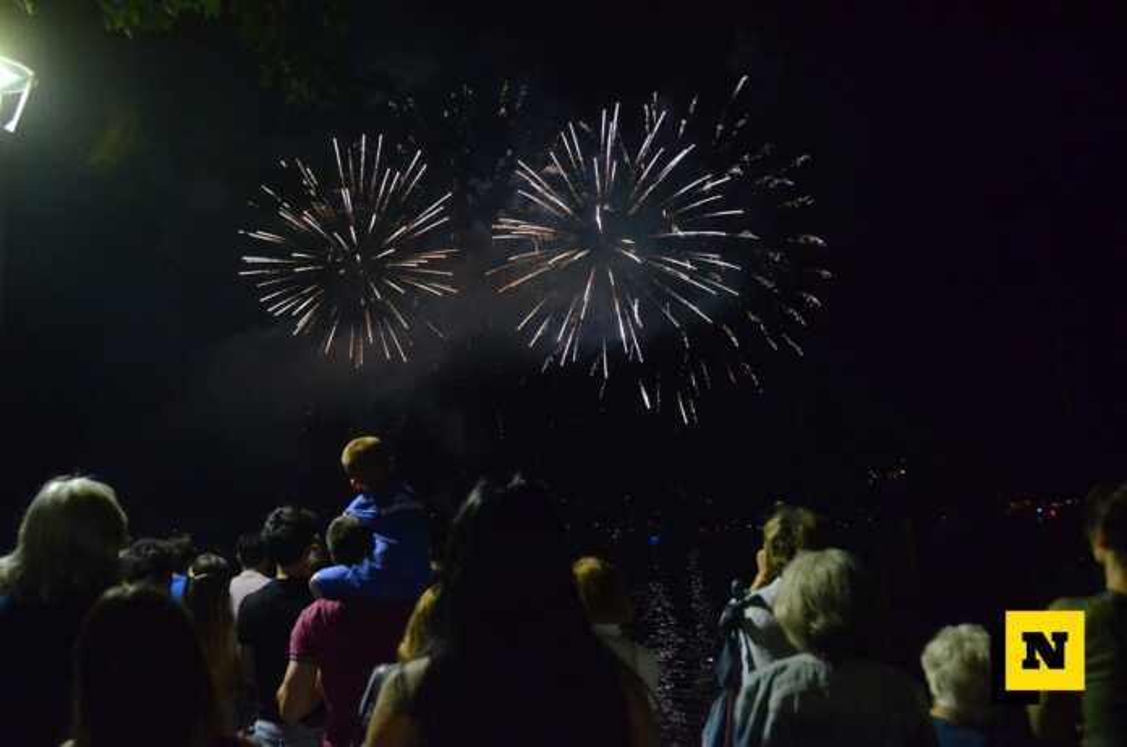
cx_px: 564
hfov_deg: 62.0
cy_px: 374
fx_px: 937
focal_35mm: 30
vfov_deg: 43.4
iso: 5000
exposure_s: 1/160
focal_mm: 20
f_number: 3.5
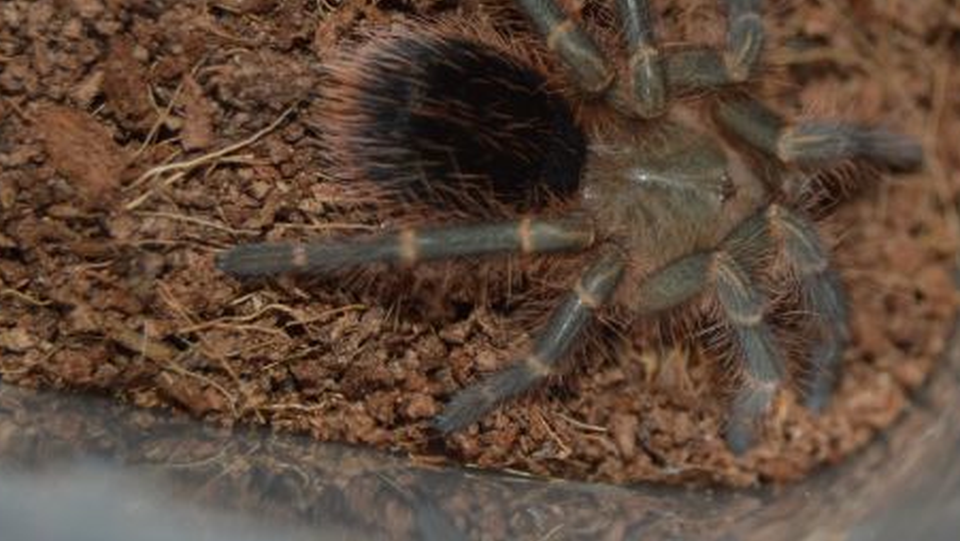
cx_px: 547
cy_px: 144
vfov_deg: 7.1
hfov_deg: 12.6
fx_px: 4354
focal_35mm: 171
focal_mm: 48
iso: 400
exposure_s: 1/125
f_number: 6.3
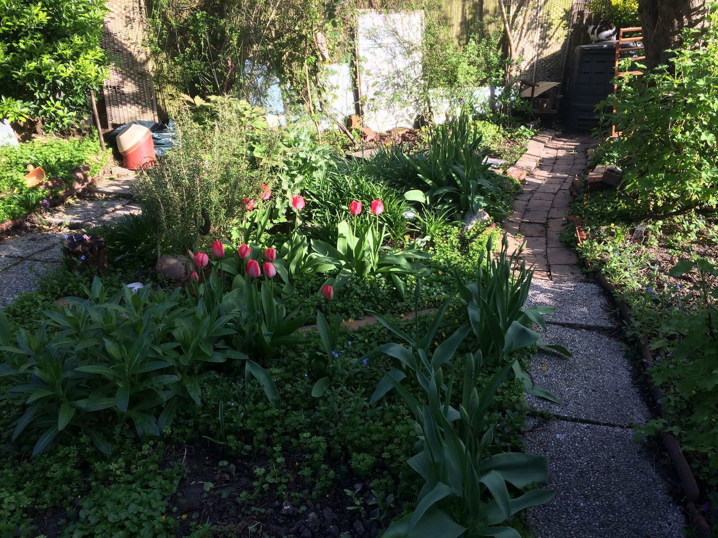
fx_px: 602
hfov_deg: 61.7
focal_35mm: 29
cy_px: 269
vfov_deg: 48.2
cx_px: 359
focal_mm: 4.15
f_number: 2.2
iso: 32
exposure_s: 1/360
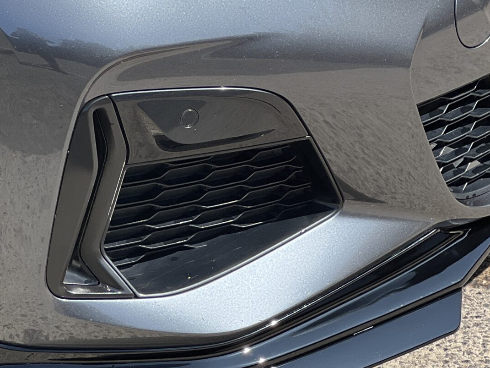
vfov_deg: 8.1
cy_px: 98
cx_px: 91
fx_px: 2604
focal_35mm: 184
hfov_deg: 10.7
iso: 32
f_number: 2.8
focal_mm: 9
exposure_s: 1/419
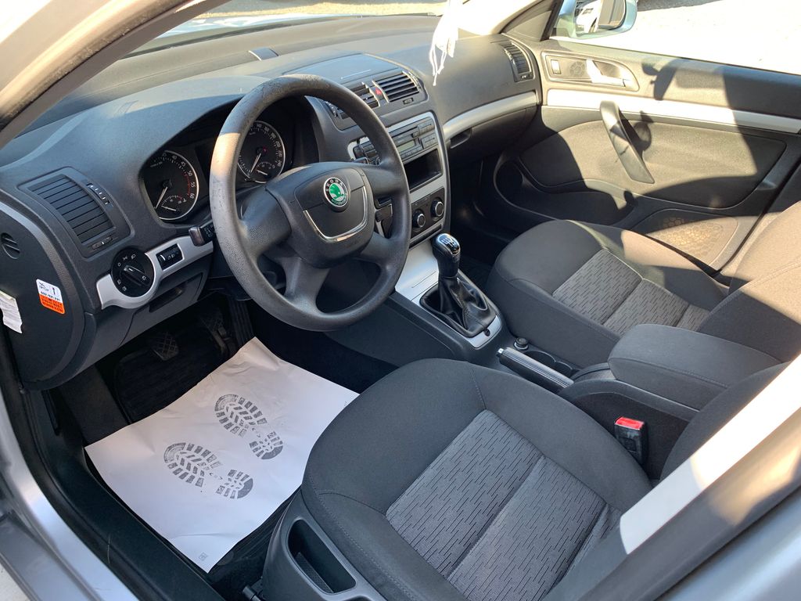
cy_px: 300
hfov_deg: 67.3
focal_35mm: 26
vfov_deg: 53.1
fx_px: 602
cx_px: 400
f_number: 1.8
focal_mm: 4.25
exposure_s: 1/121
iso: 64
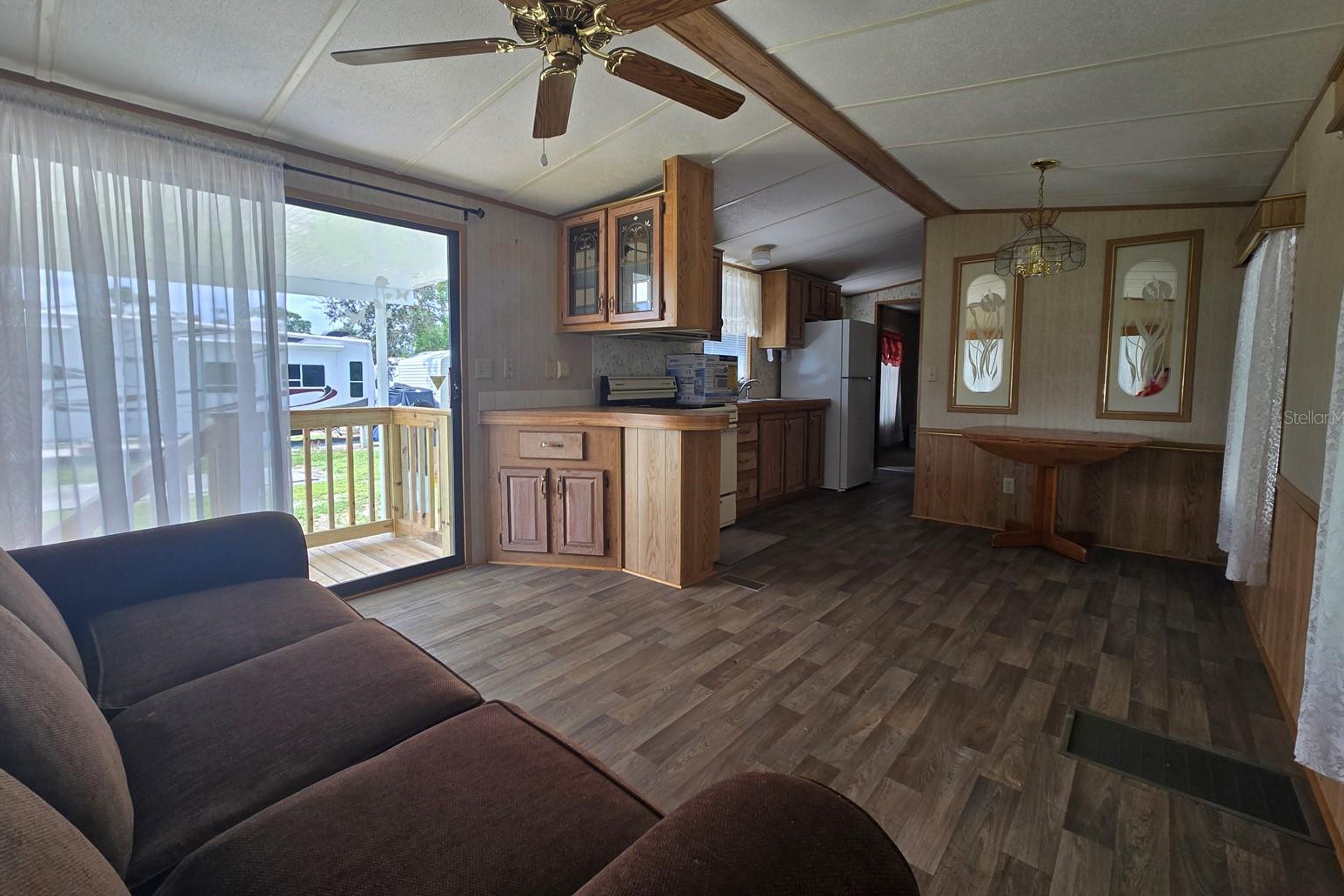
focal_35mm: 14
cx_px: 670
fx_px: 523
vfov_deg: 81.1
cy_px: 417
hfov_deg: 104.3
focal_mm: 2.2
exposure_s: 1/150
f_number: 2.2
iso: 50
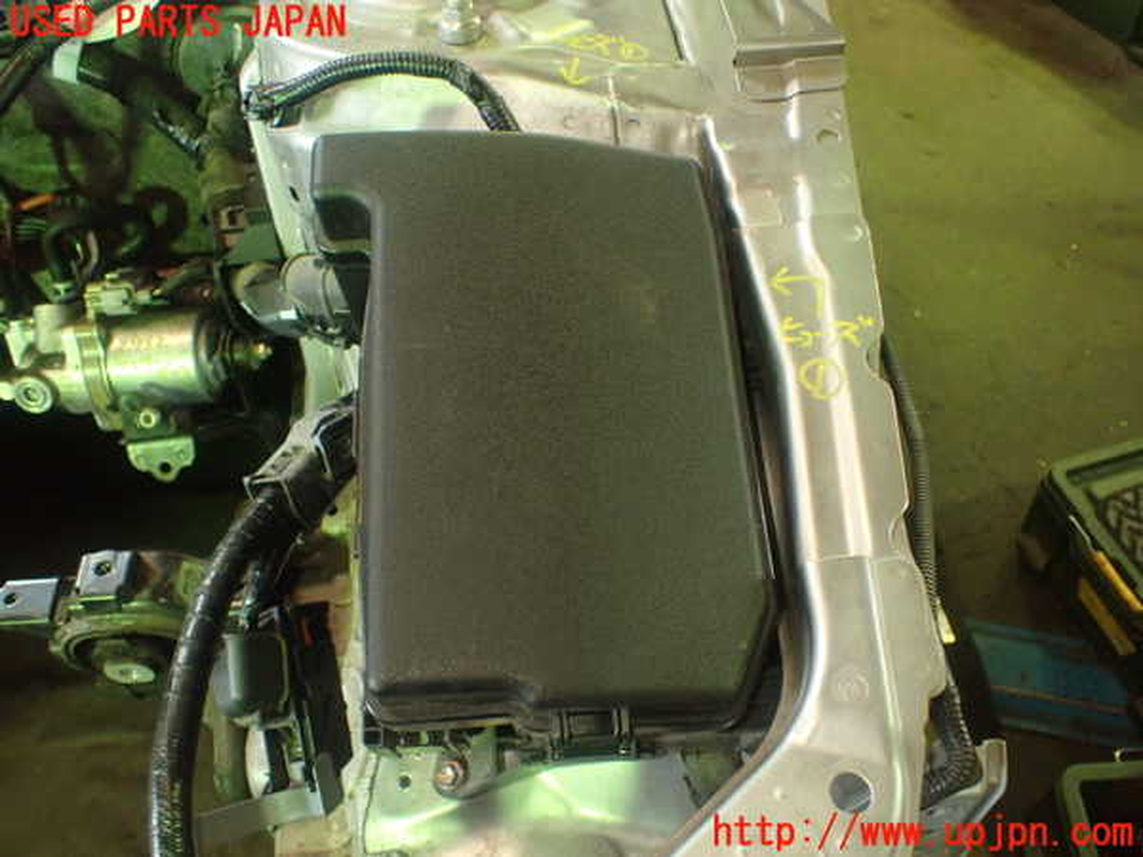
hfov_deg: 60.0
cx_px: 572
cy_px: 428
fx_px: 991
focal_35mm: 30
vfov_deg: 46.8
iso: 800
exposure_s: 1/60
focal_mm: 5.4
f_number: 2.3
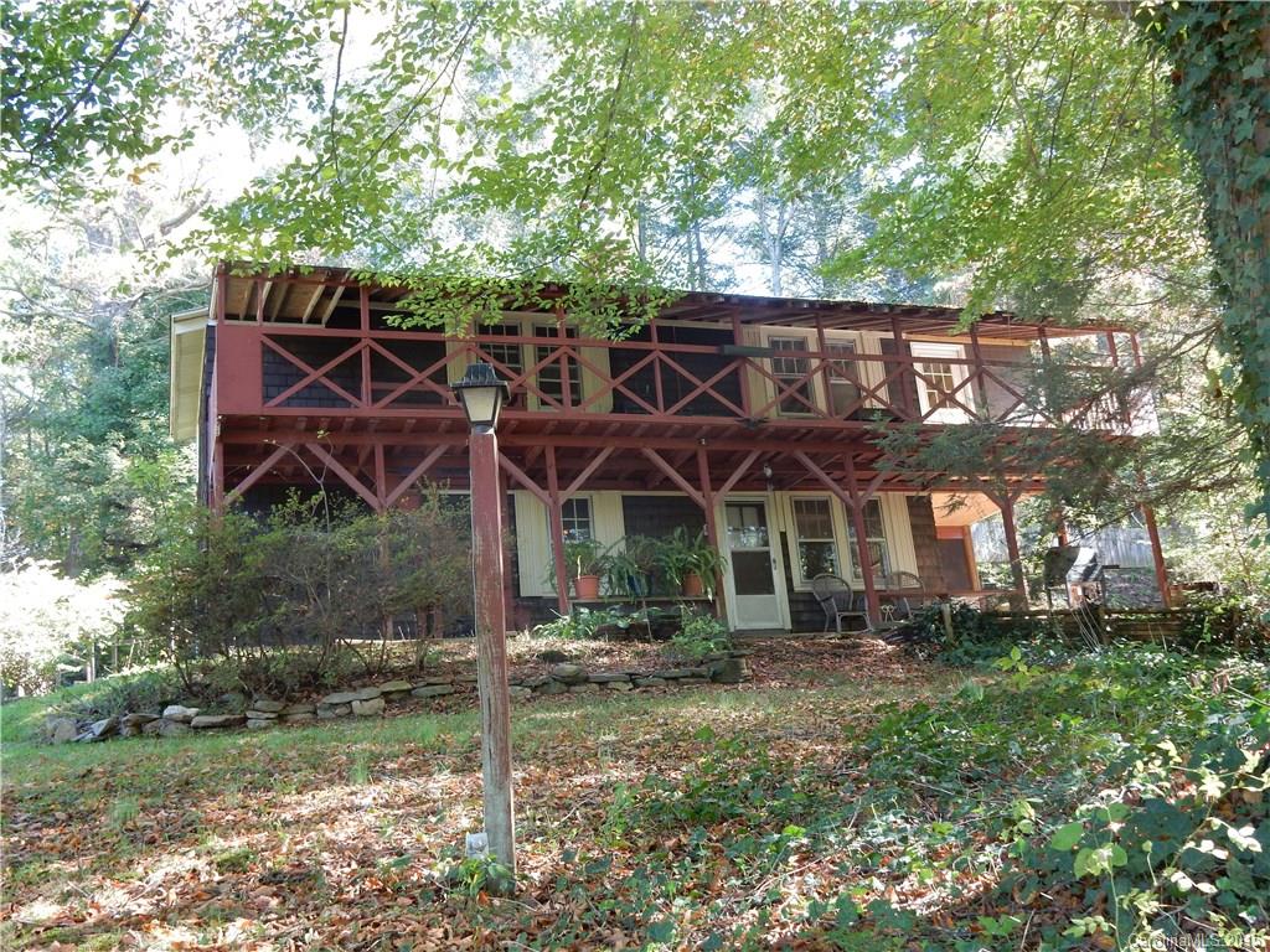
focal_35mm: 36
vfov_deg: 39.7
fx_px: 1321
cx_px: 635
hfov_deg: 51.4
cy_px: 476
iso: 140
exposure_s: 1/30
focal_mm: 6.4
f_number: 4
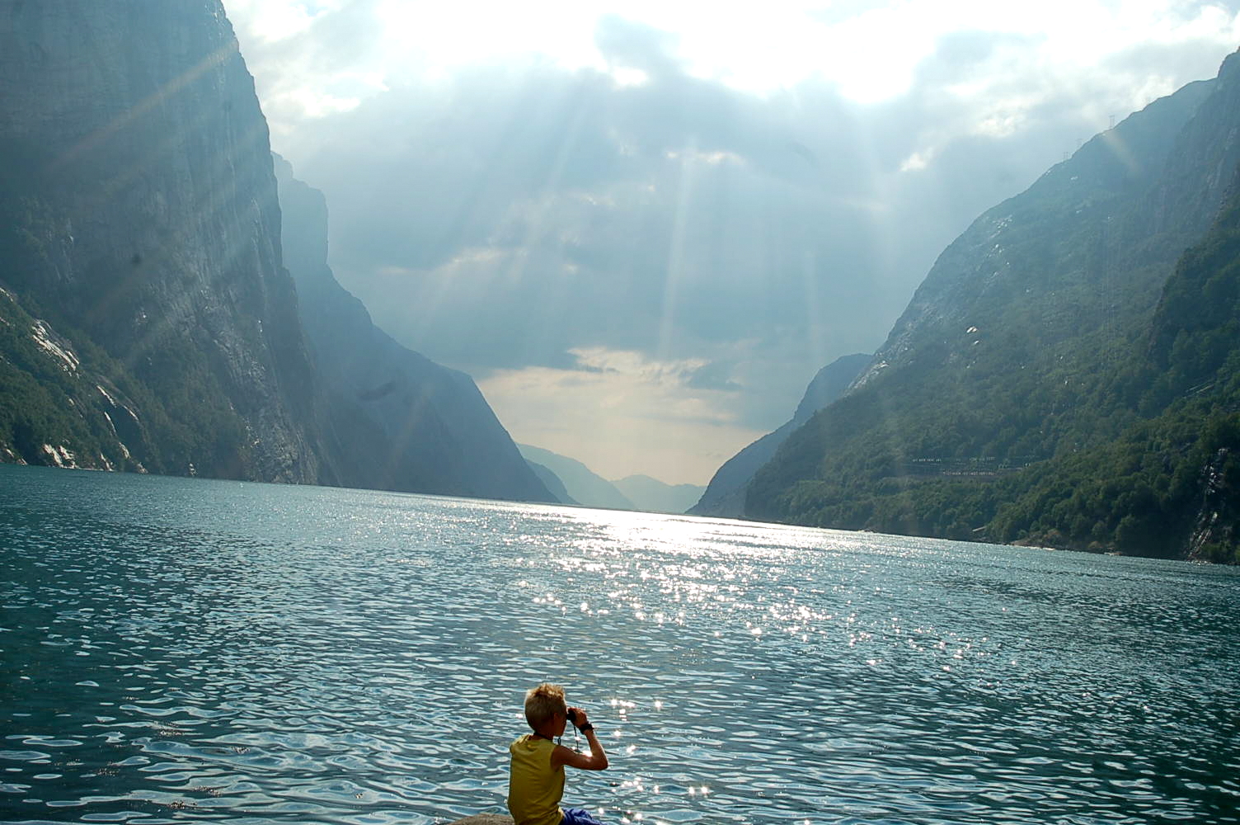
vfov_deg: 31.8
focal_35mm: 42
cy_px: 412
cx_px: 620
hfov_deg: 46.4
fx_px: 1445
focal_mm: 28
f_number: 13
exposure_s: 1/640
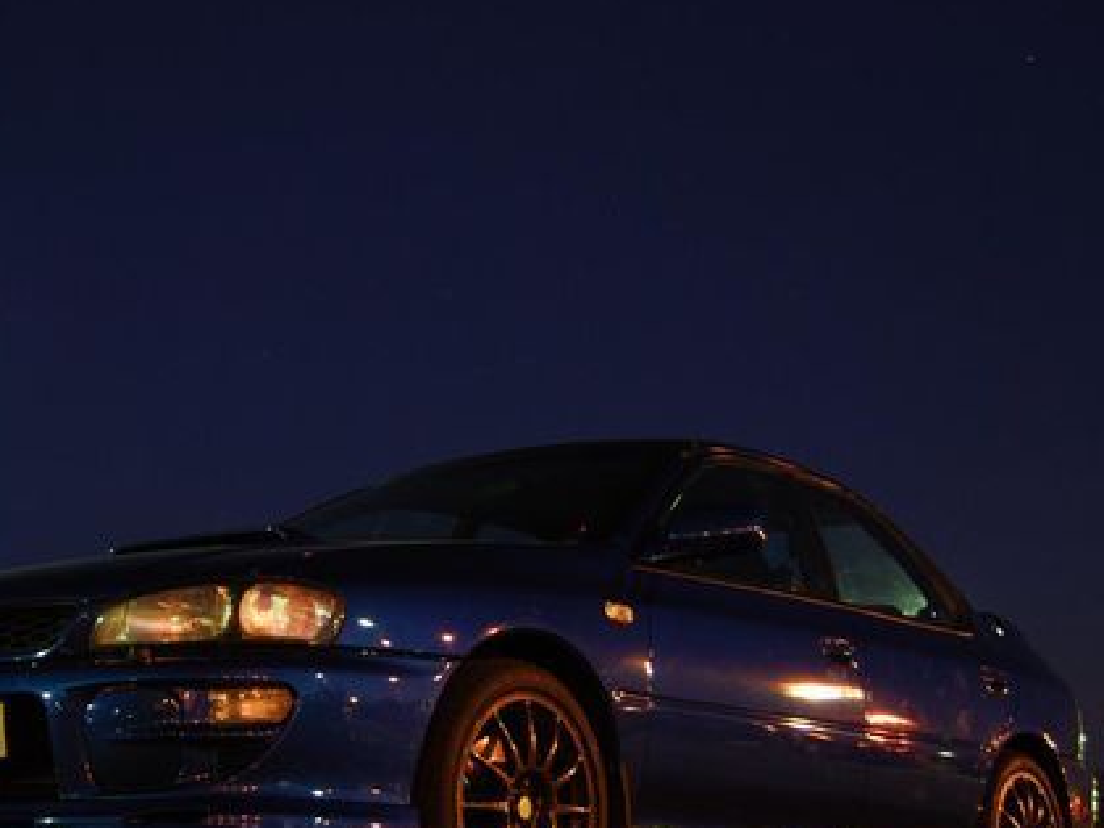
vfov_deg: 22.2
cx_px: 431
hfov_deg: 29.3
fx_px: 2105
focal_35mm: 66
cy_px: 464
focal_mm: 30
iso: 400
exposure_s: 3
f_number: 4.2
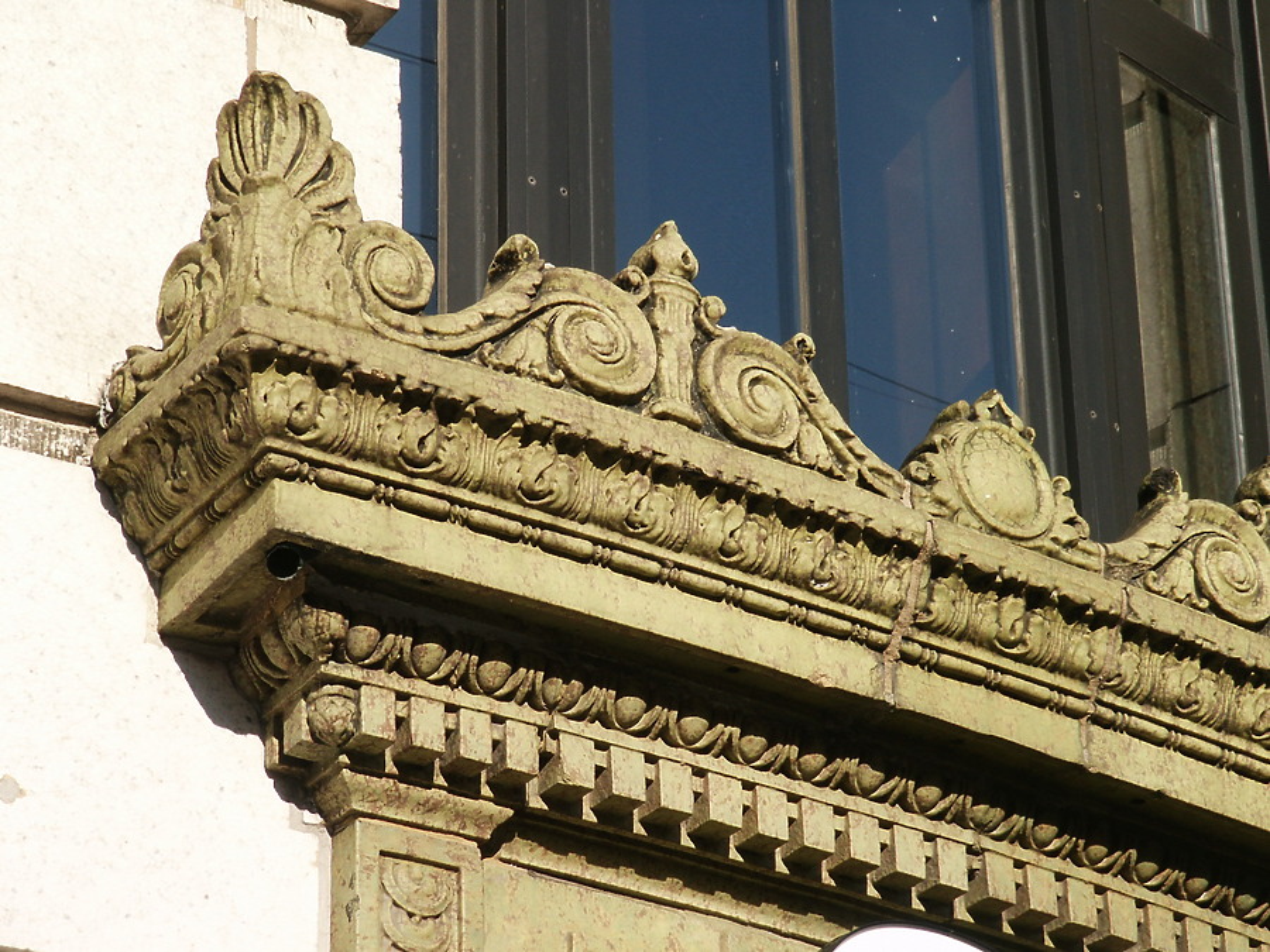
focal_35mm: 139
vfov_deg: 10.7
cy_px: 476
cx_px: 635
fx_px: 5100
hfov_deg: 14.2
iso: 64
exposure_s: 1/125
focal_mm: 28.23
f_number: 8
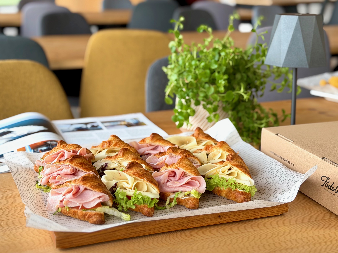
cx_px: 169
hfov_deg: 39.7
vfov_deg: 30.3
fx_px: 469
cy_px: 126
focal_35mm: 48
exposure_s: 1/121
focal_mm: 6.76
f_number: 1.78
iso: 64
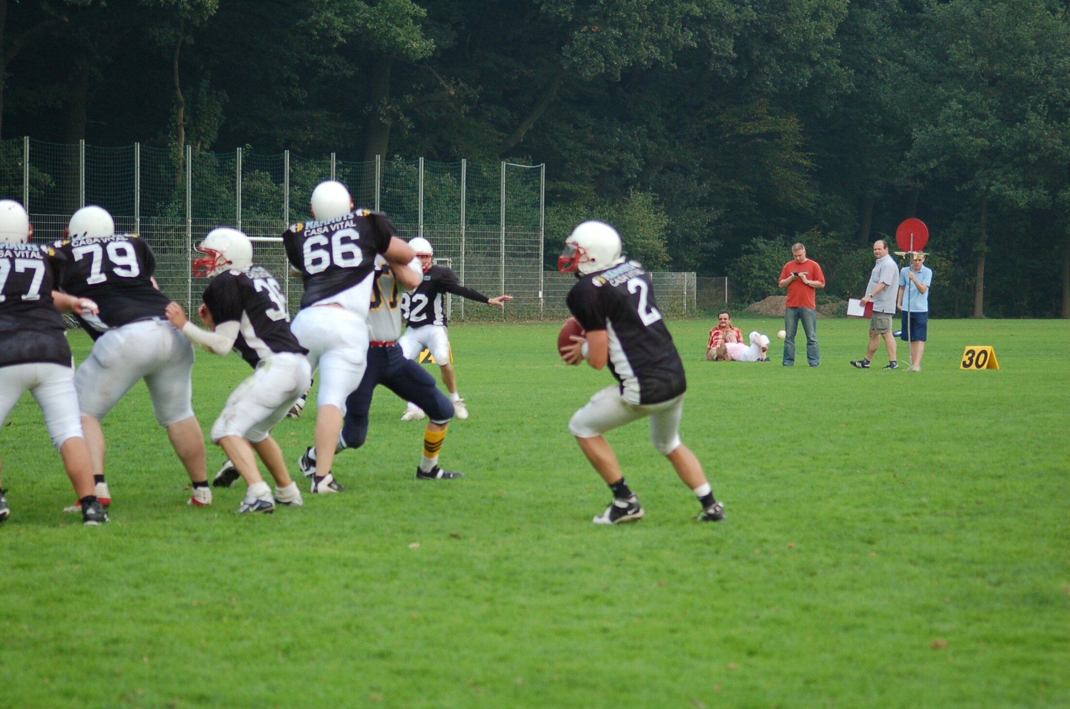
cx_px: 535
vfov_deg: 9.6
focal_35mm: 142
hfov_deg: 14.4
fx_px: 4227
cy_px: 354
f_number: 4.2
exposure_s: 1/640
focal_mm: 95
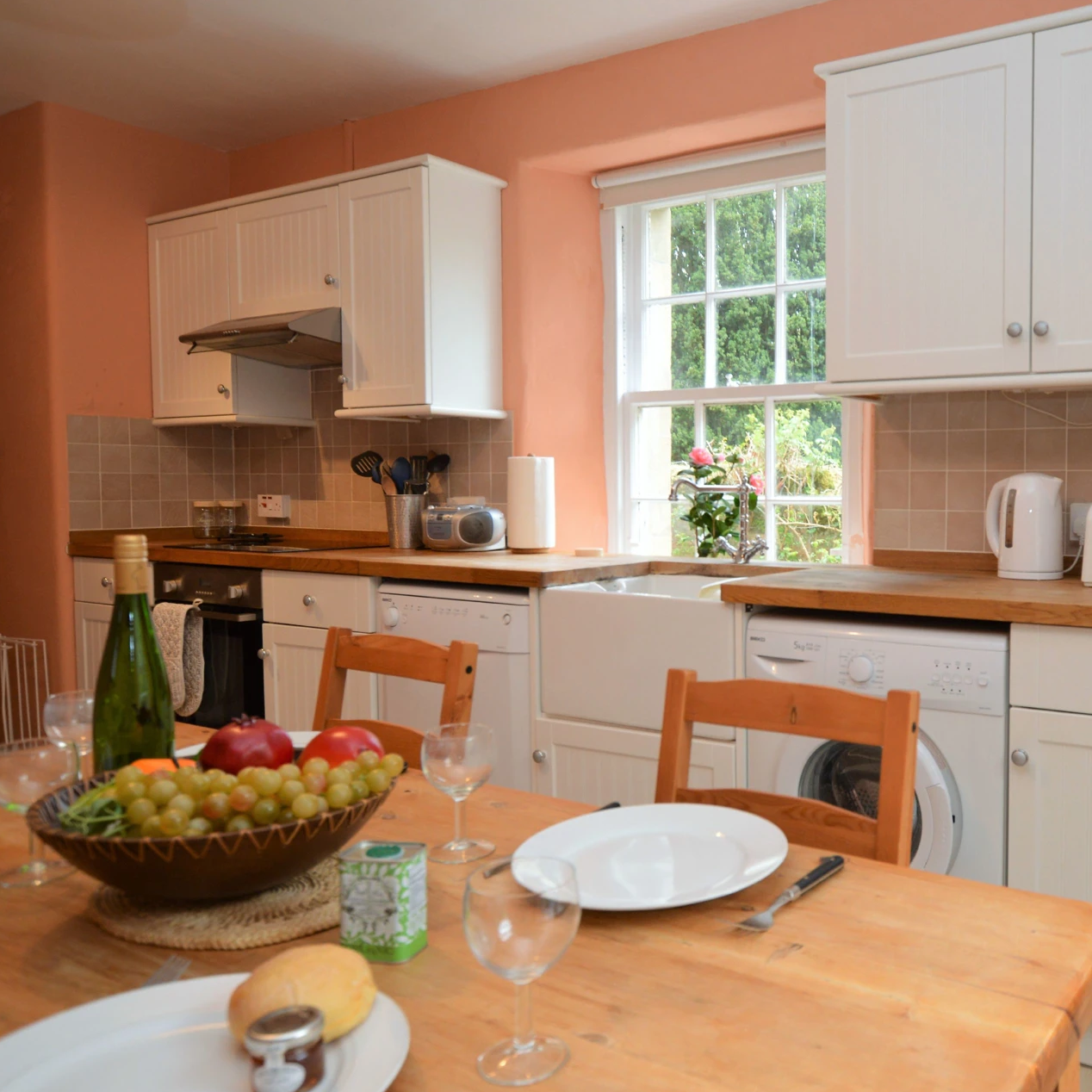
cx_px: 803
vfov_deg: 59.1
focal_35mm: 27
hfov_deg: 56.5
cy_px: 547
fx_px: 964
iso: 400
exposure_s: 1/80
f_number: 4.5
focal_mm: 14
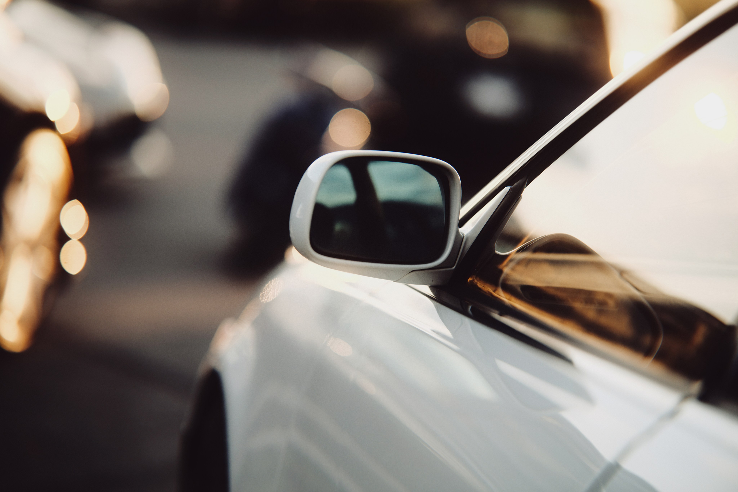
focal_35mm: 113
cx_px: 369
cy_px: 246
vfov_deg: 12.1
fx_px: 2316
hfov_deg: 18.1
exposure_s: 1/2500
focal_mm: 75
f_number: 1.2
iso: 320
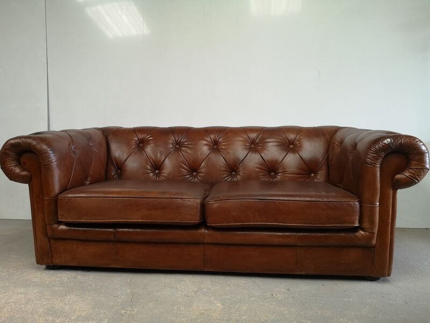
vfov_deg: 51.4
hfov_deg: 65.3
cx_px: 215
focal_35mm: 27
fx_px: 335
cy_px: 162
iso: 320
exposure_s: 1/100
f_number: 1.8
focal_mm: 5.58
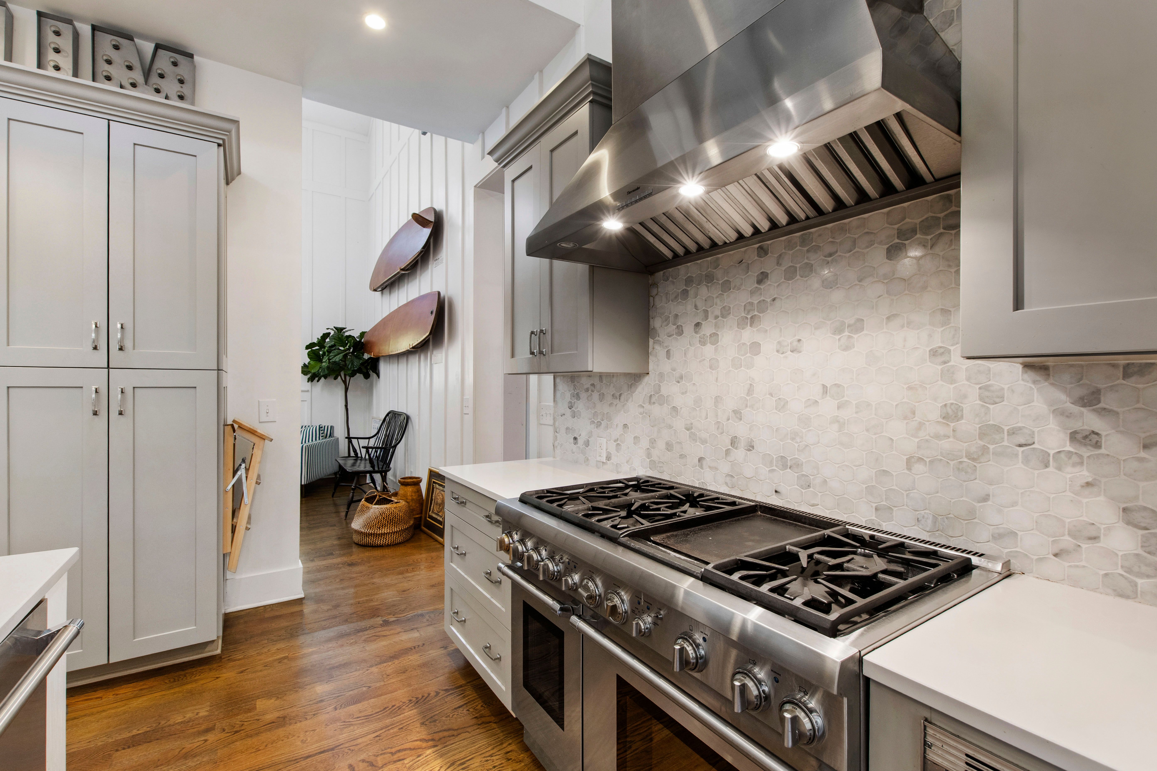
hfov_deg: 100.4
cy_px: 386
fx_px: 482
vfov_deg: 77.3
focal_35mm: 15
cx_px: 578
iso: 200
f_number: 8
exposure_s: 1/2
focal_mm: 10
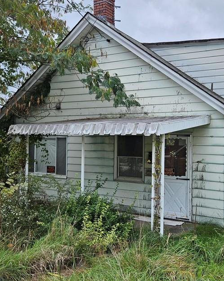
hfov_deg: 39.8
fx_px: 307
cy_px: 137
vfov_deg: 49.1
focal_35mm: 37
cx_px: 144
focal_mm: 5.4
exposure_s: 1/696
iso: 25
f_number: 1.8
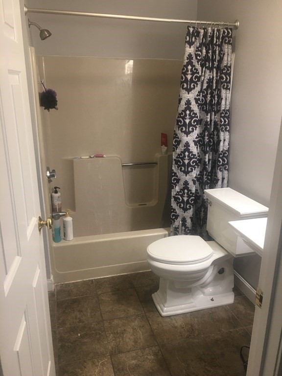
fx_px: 315
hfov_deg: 48.2
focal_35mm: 29
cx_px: 141
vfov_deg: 61.7
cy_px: 188
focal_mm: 4.15
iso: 40
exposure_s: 1/15
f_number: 2.2
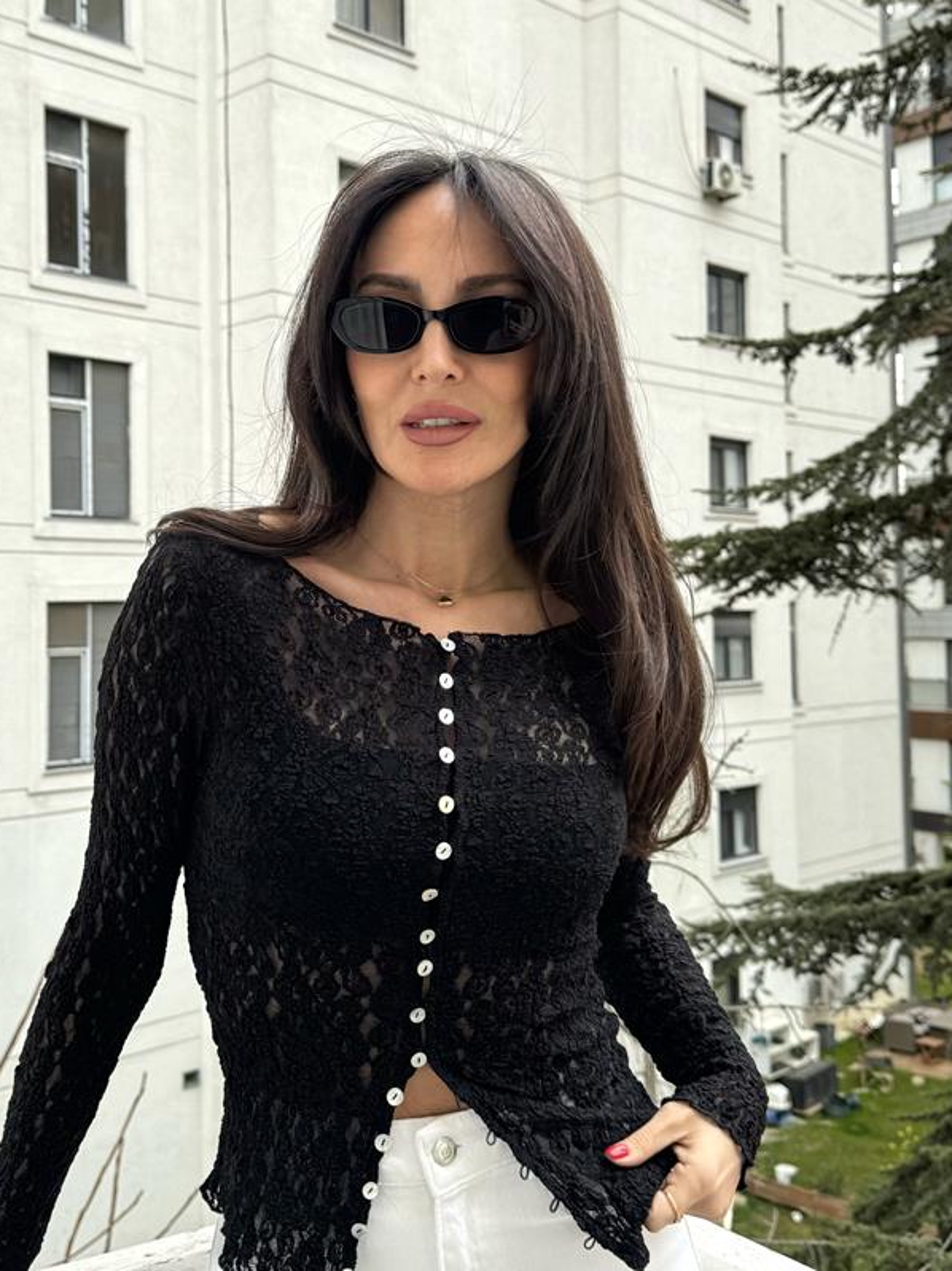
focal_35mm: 39
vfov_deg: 47.7
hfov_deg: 36.7
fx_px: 1431
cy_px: 545
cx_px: 380
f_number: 1.78
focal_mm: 6.76
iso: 80
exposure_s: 1/756
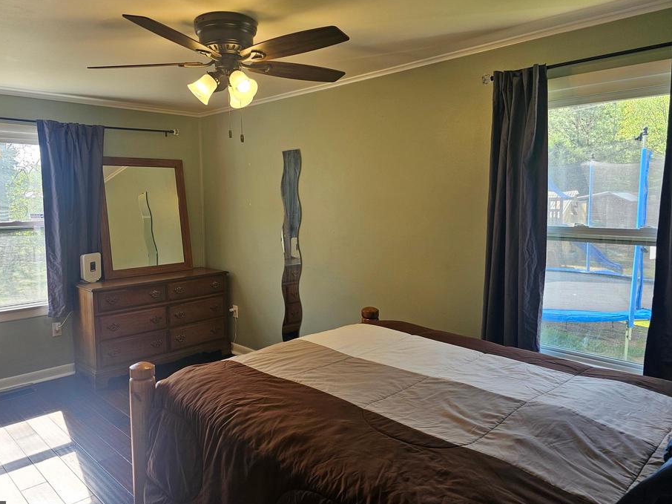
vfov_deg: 53.0
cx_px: 293
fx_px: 505
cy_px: 246
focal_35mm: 26
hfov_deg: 67.1
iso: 64
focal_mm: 6.3
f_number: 1.7
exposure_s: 1/120
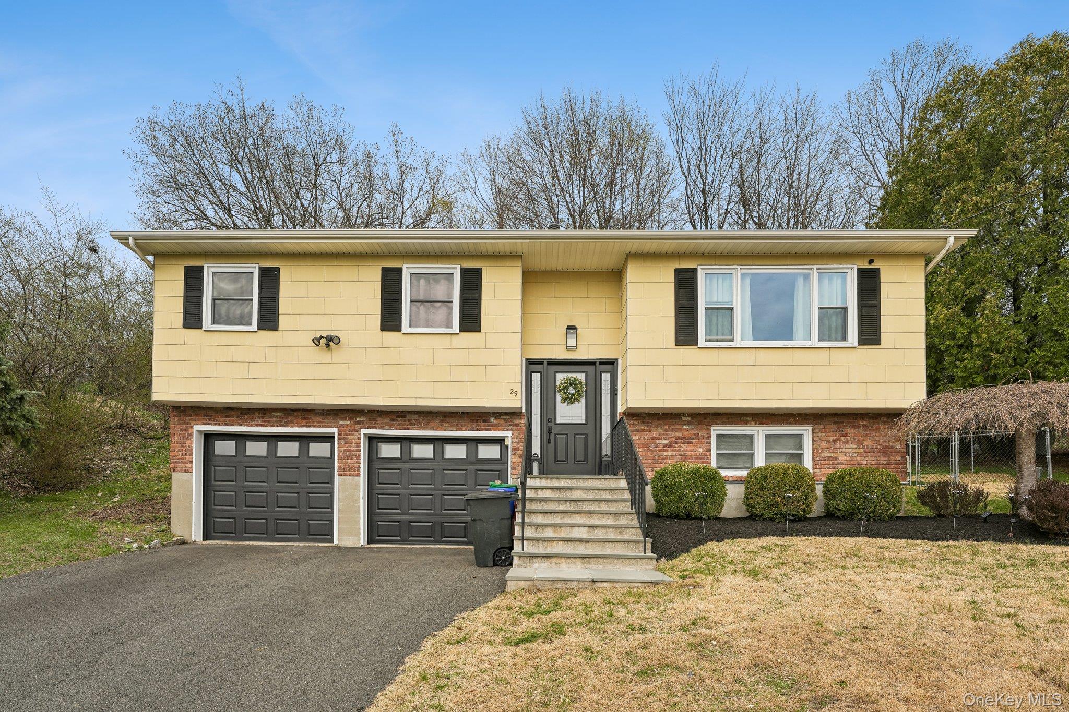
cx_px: 534
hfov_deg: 97.1
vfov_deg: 74.1
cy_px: 356
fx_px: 472
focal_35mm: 16
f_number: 8
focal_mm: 15.9
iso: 100
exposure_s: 1/250
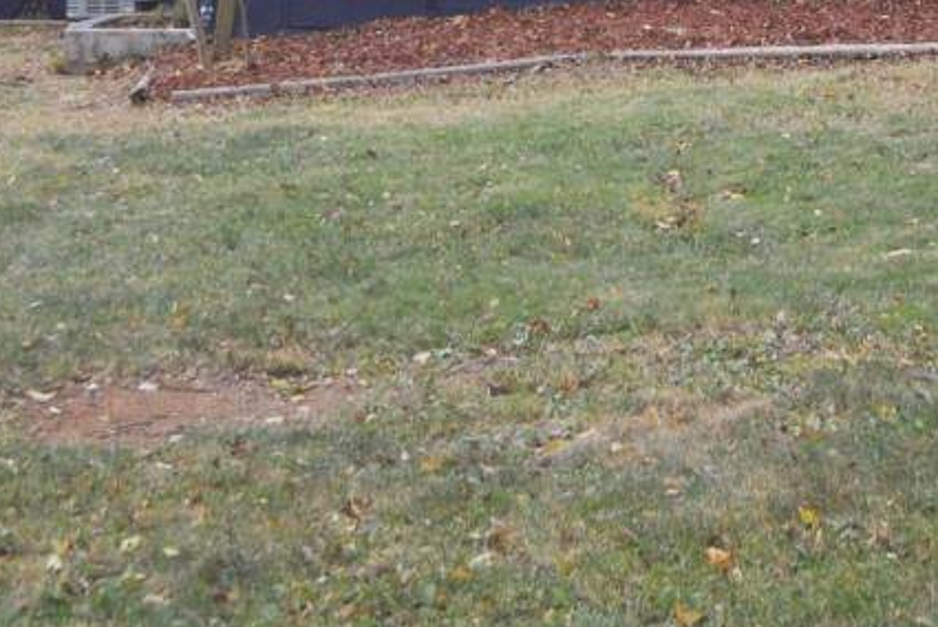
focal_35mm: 106
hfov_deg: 19.2
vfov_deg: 12.6
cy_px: -130
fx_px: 2764
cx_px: 618
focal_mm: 20
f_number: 5.6
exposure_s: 1/80
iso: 200
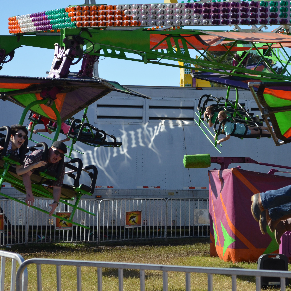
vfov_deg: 16.3
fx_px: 1014
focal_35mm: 107
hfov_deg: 16.3
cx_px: 179
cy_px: 146
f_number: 5.6
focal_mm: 55
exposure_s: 1/1600
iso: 400
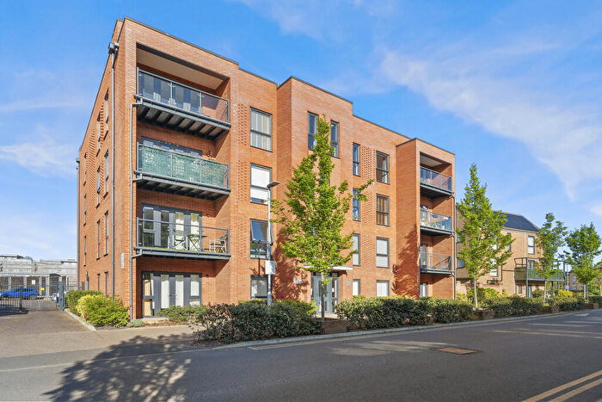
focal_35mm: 19
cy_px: 201
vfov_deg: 64.6
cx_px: 301
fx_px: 318
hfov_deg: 86.9
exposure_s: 1/15
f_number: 10
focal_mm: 19
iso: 50
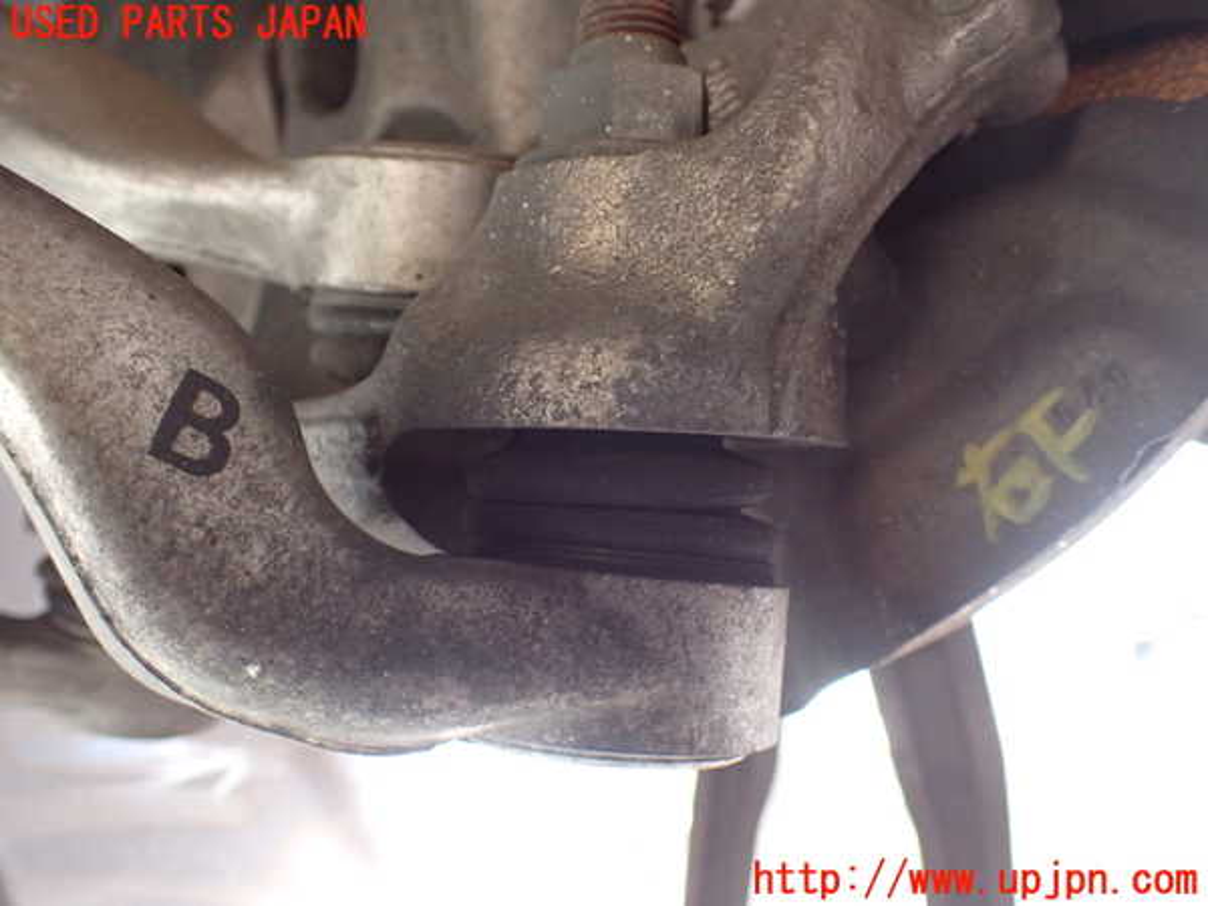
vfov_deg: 46.8
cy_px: 453
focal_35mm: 30
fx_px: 1047
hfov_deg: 60.0
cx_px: 604
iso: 640
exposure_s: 1/125
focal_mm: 5.4
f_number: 2.3
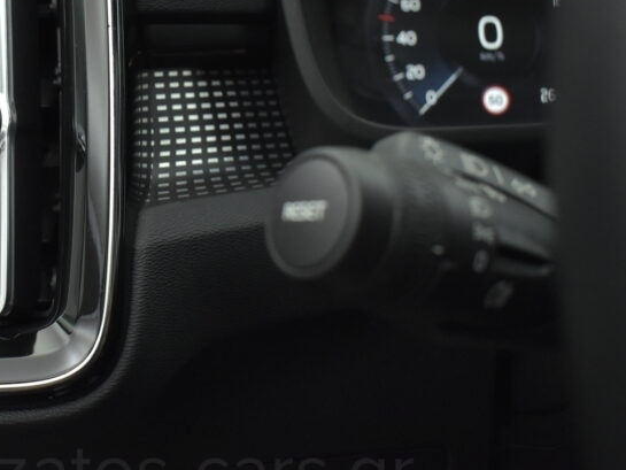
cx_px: 101
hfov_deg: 32.6
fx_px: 1029
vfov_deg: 25.5
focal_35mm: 57
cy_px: 138
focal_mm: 21
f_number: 3.8
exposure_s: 1/125
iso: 1600
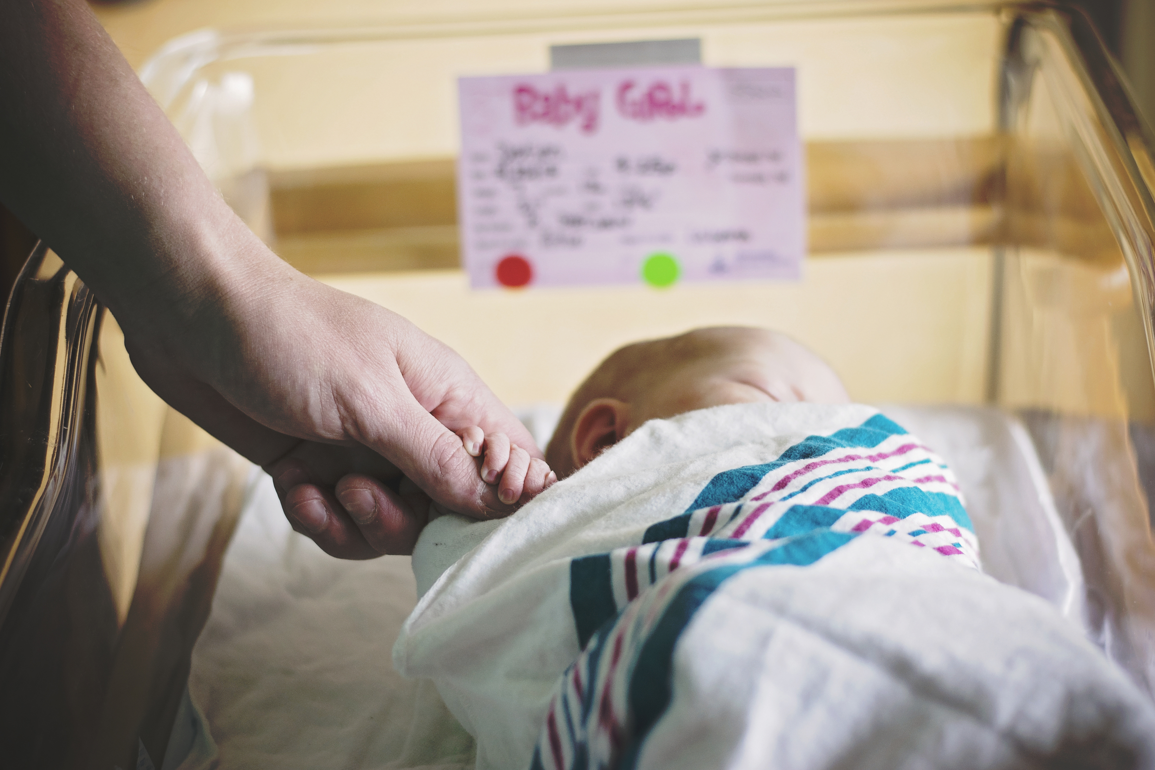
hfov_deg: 27.0
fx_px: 2406
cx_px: 578
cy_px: 385
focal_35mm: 75
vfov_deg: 18.2
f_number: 2.2
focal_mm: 50
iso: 320
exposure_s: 1/400
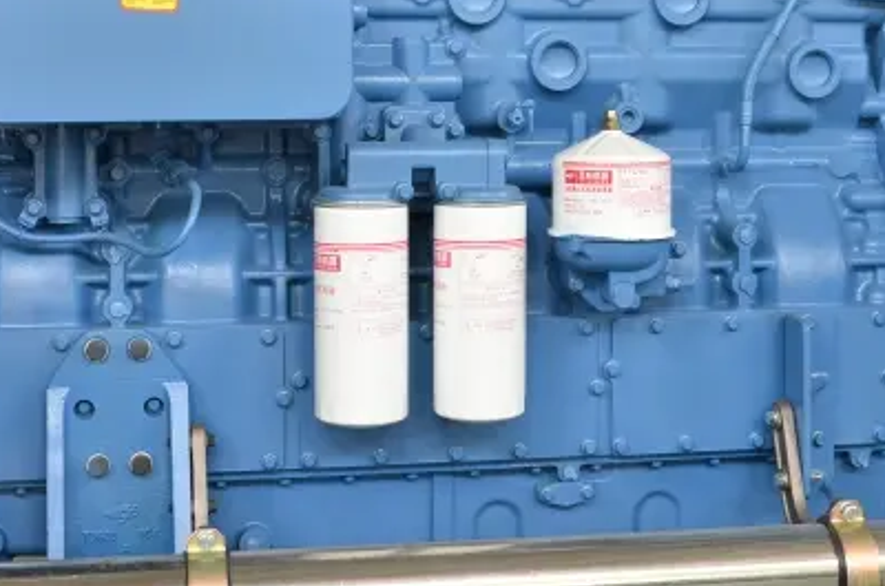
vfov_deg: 18.7
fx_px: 1766
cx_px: 489
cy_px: 148
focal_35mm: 72
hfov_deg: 28.1
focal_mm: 24
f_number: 3.8
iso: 320
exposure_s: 1/13
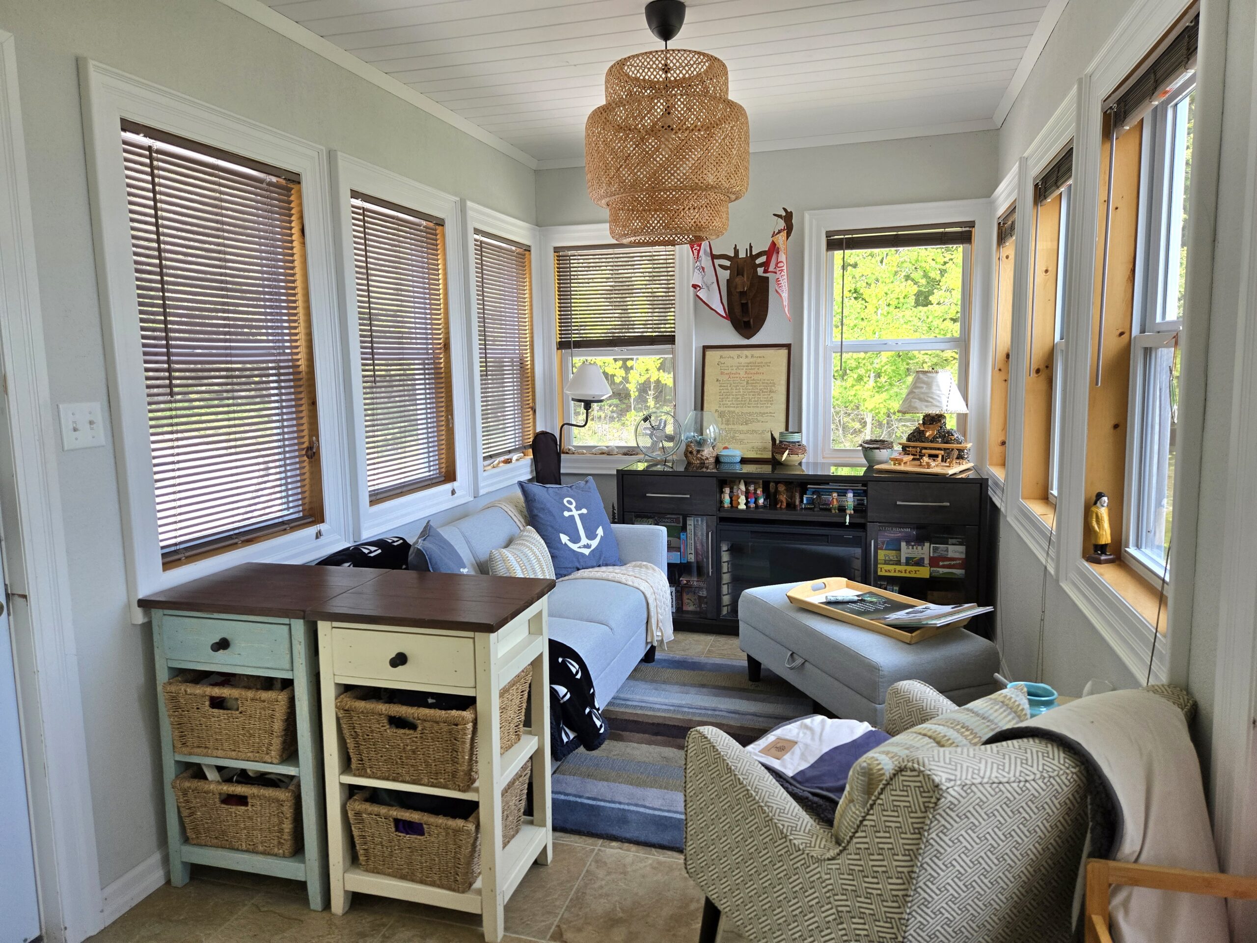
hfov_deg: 73.9
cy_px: 472
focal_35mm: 23
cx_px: 628
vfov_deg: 58.9
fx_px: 835
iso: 125
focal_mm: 5.4
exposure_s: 1/526
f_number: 1.8
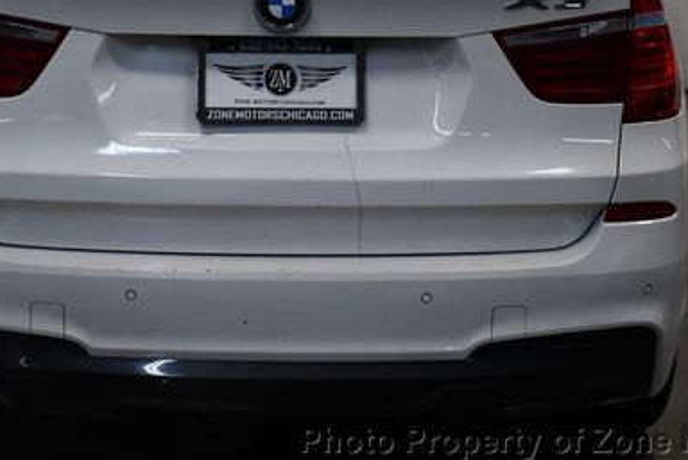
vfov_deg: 17.0
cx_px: 278
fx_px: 1531
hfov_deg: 25.3
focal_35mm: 80
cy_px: 91
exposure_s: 1/200
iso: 800
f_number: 4
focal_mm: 24
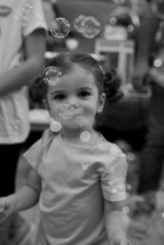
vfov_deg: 39.6
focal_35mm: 50
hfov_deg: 27.0
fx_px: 342
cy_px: 122
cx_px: 82
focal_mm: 33
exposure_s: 1/640
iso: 200
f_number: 2.8
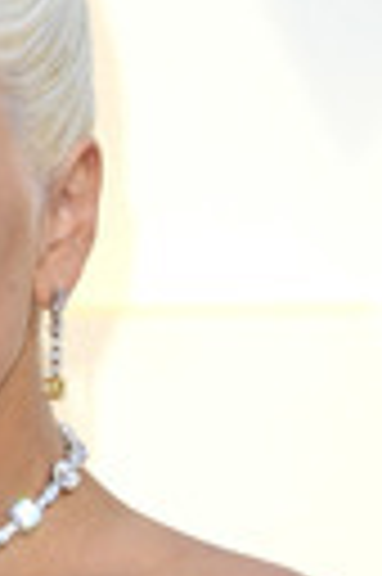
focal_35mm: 719
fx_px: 11474
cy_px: 526
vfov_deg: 2.9
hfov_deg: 1.9
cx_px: -169
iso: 1000
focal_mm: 230
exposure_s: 1/250
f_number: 7.1
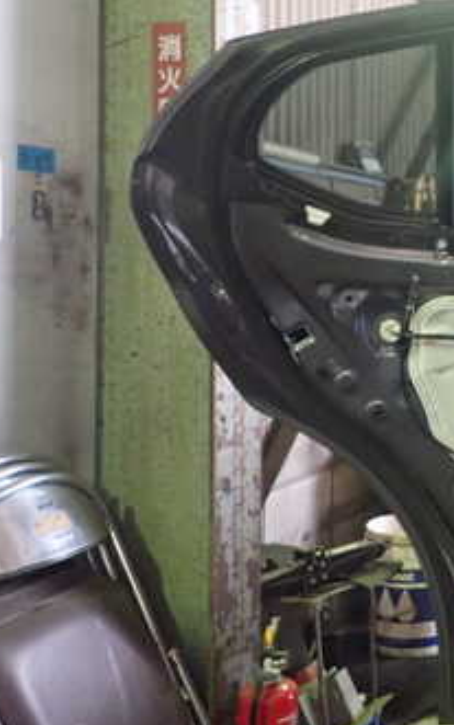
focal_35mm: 48
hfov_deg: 23.2
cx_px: 623
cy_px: 298
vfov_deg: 41.7
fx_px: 950
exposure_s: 1/30
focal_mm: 4.5
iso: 640
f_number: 2
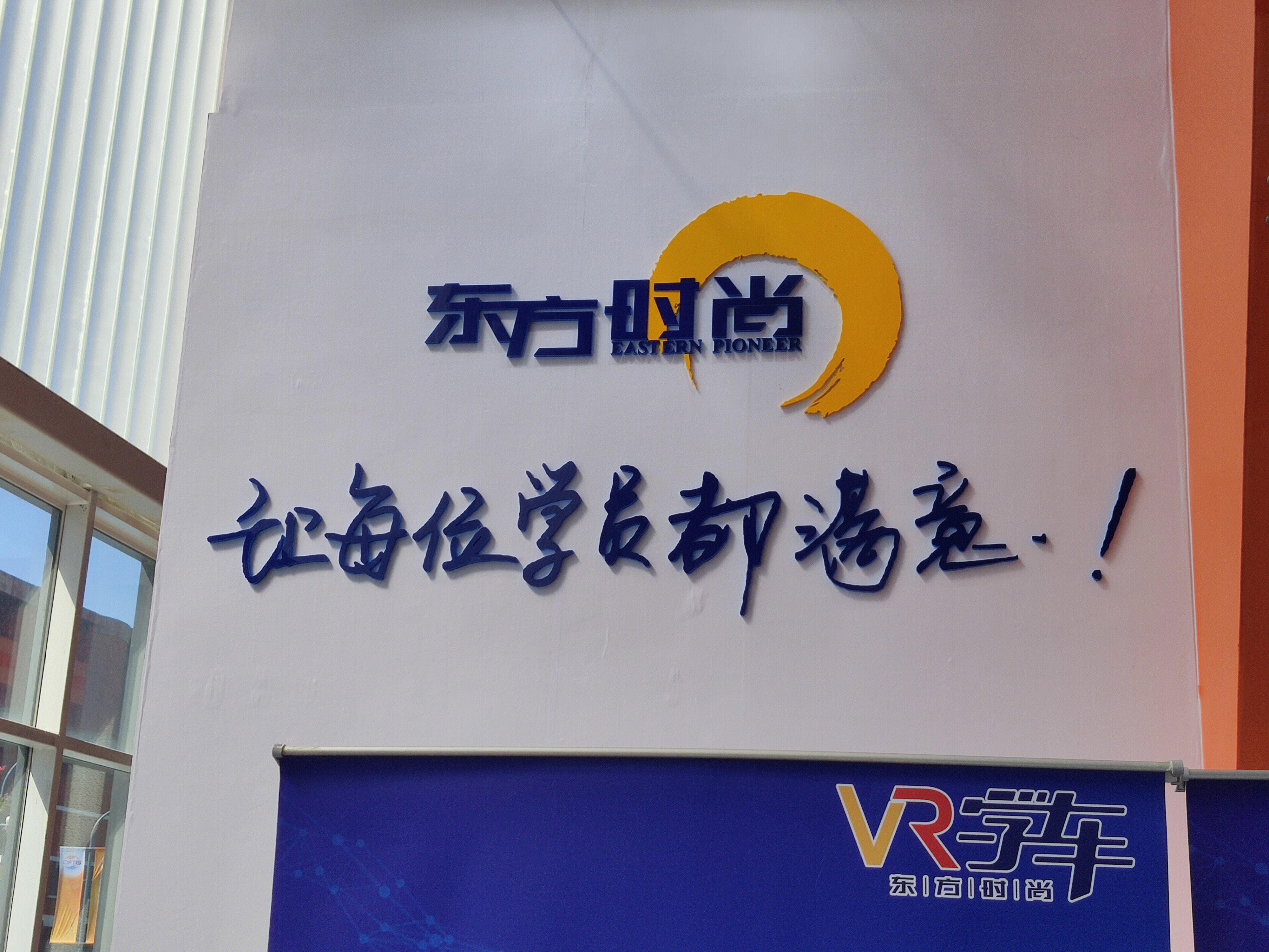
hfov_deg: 42.1
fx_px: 1650
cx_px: 634
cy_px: 476
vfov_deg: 32.2
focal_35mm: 45
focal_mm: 4.75
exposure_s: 1/1394
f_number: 1.75
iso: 112
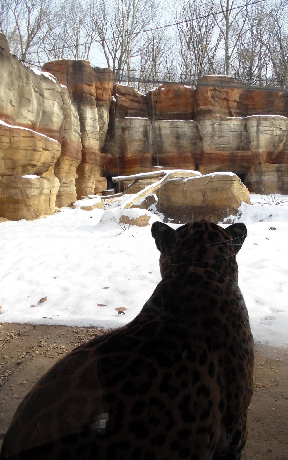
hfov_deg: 44.5
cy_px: 232
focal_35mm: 28
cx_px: 153
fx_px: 352
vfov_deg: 66.5
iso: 80
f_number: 3.5
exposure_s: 1/320
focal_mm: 4.6
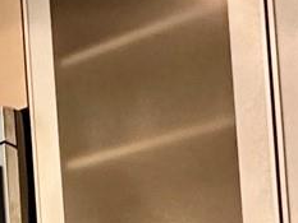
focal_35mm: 96
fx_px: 827
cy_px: 422
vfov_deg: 13.5
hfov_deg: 14.2
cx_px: -412
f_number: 2.2
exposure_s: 1/60
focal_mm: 2.22
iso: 640
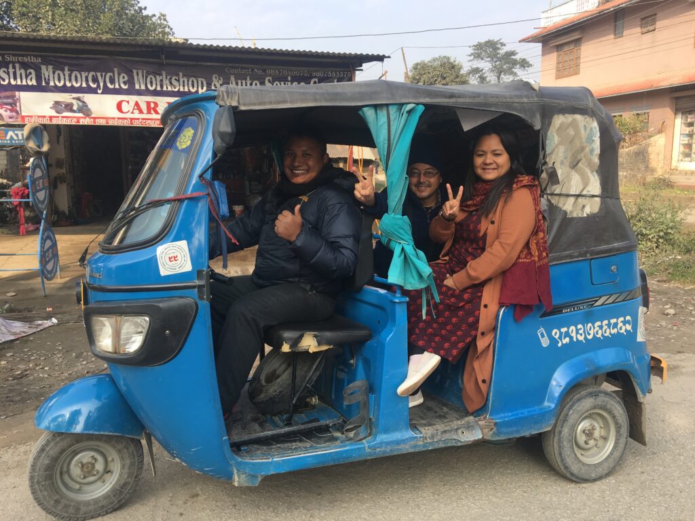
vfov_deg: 48.2
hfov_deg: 61.7
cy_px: 260
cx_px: 348
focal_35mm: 29
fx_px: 582
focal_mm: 4.15
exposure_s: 1/422
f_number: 2.2
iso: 25
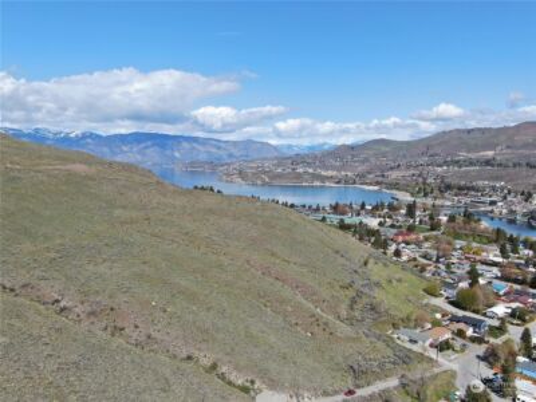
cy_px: 201
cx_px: 268
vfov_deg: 45.4
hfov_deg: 58.4
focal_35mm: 31
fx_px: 480
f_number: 3.1
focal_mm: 5.33
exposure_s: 1/1250
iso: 100
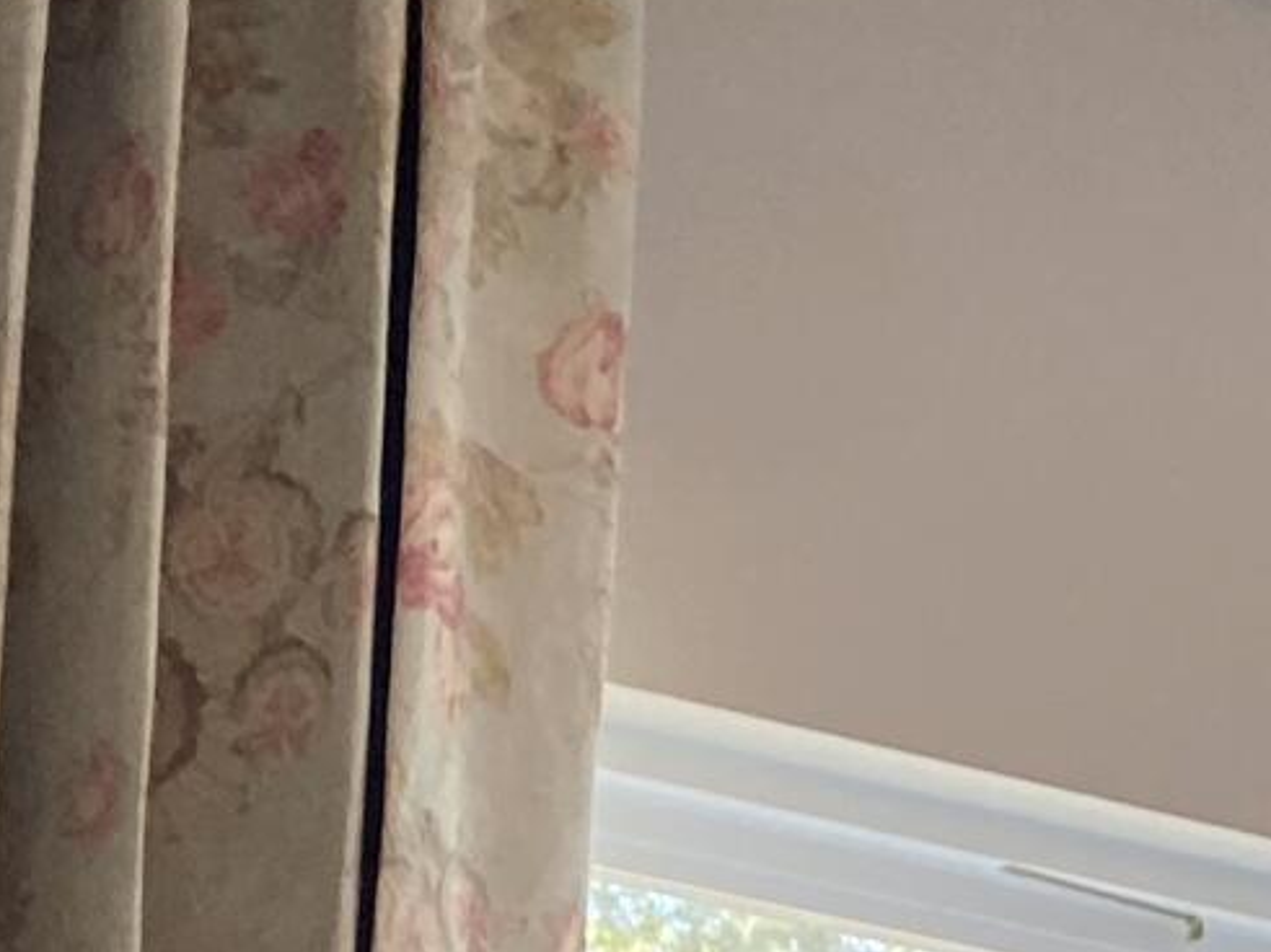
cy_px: 2667
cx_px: 3168
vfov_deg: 8.2
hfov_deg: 10.5
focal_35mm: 159
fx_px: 5837
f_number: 1.8
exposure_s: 1/120
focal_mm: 4.25
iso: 125
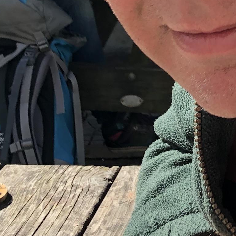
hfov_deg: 13.0
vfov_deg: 13.1
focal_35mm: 129
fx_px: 995
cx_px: 330
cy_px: -57
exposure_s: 1/706
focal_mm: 3.99
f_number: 1.8
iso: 20
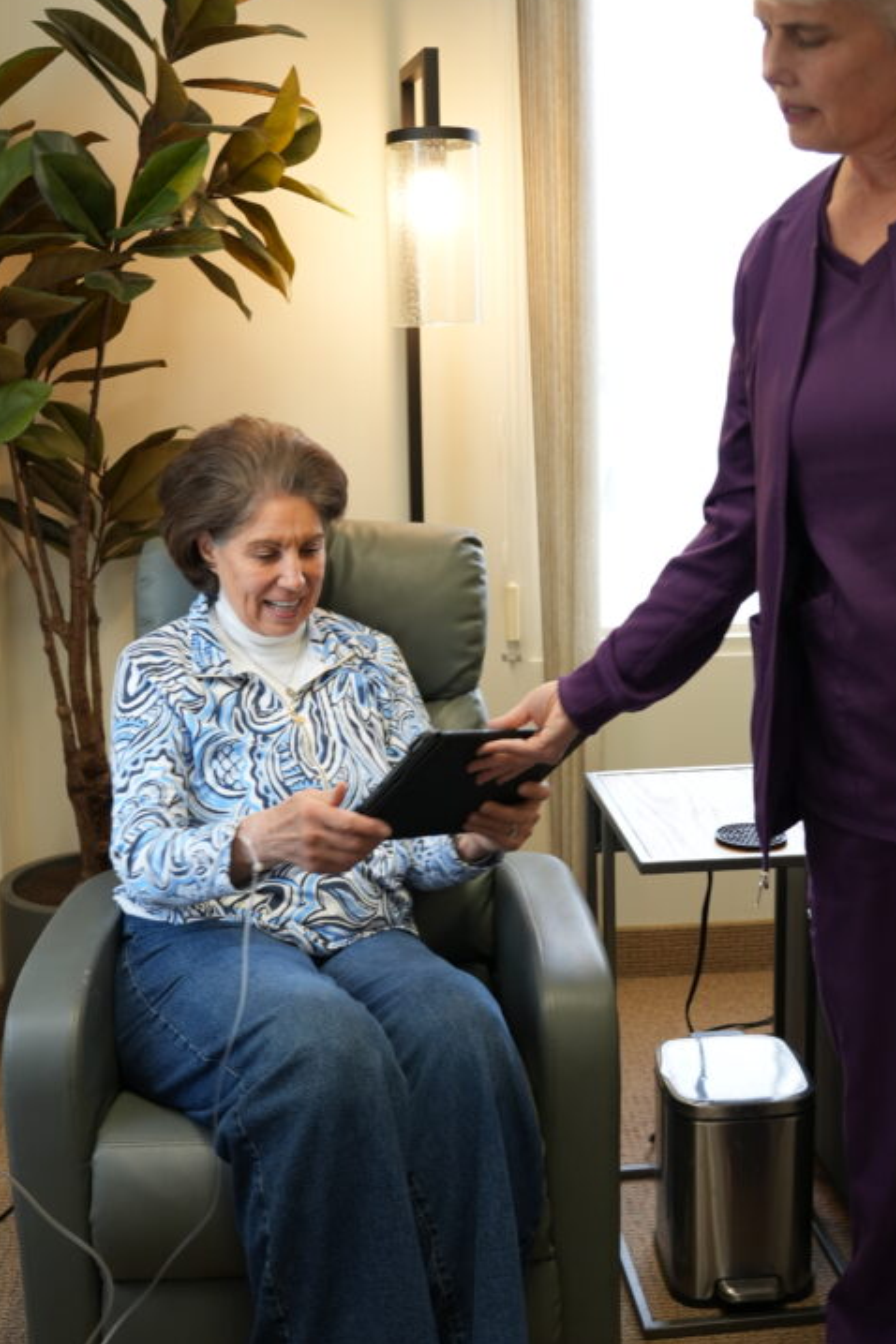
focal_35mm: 40
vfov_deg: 48.3
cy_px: 572
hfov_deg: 33.4
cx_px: 485
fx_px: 1493
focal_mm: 28
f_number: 4
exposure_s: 1/125
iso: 800
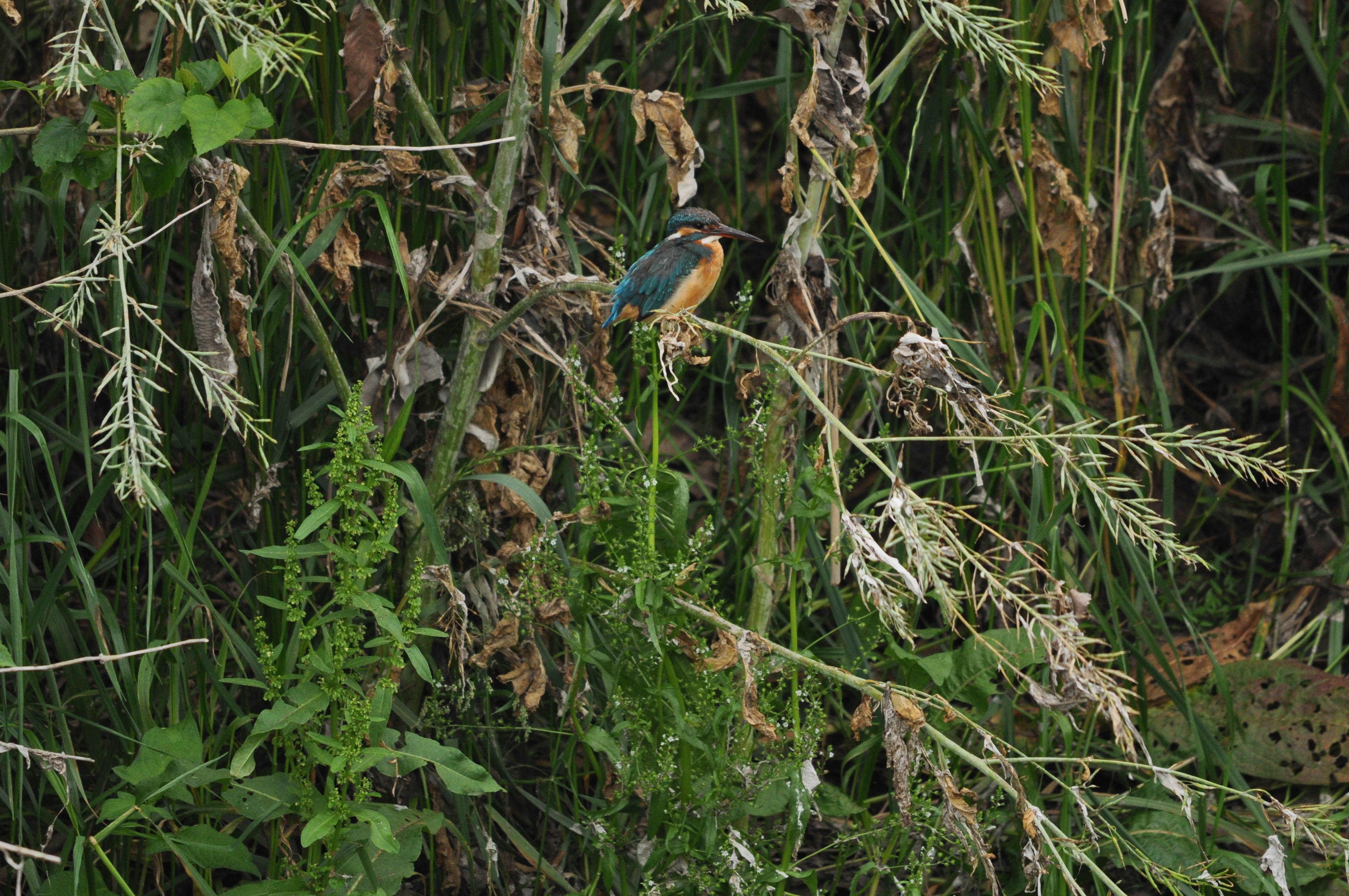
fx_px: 28070
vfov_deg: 1.8
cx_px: 674
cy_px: 448
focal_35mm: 750
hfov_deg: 2.8
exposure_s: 1/500
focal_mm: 500
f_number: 6.3
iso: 720
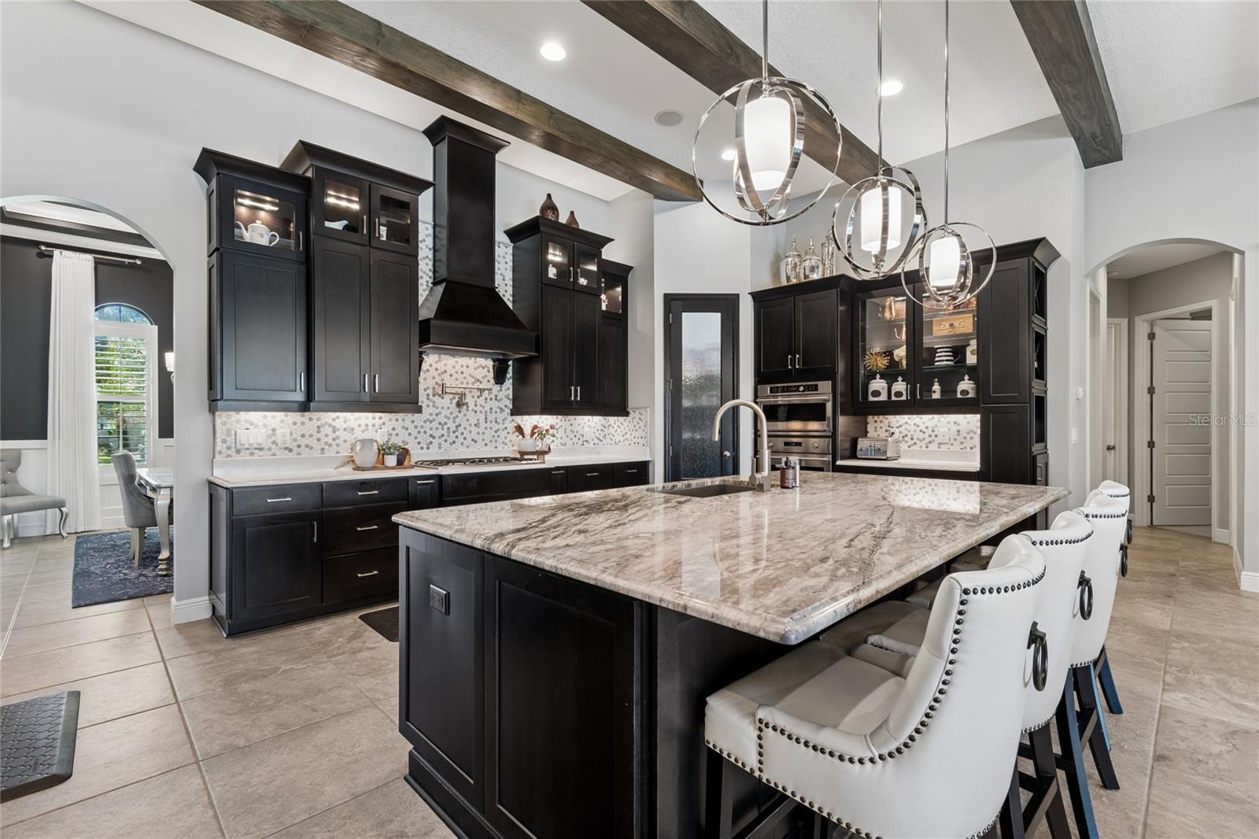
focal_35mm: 15
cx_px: 630
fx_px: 524
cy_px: 420
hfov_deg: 100.4
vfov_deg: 77.3
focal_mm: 10
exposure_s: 1/1.25
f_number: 7.1
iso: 100
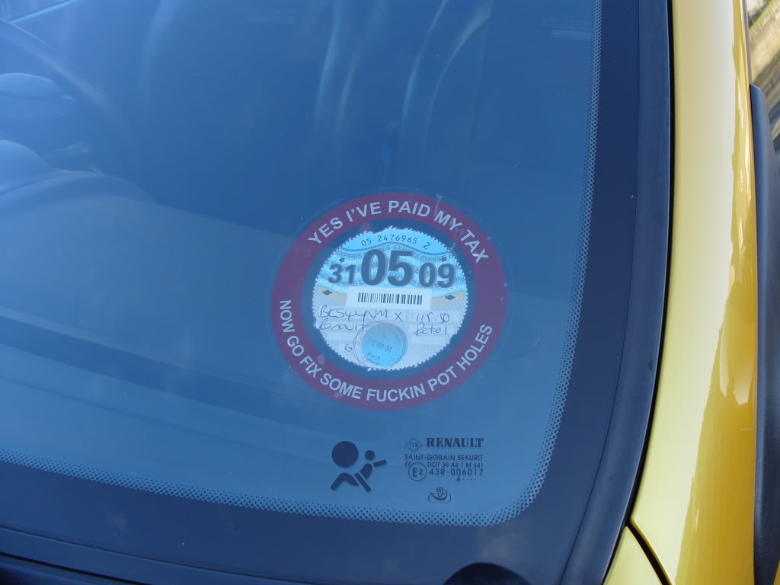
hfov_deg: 52.6
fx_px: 789
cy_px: 292
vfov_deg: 40.7
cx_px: 390
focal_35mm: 35
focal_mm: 7.8
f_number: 3.7
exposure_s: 1/125
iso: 80
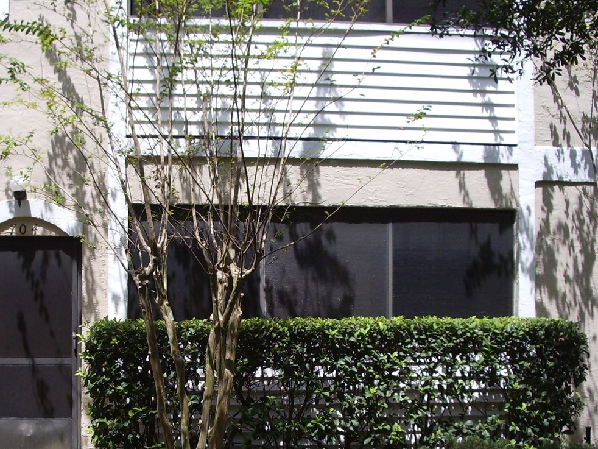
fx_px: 985
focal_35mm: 57
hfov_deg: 33.4
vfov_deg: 25.5
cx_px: 182
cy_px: 297
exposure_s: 1/400
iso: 80
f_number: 4.3
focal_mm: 5.8
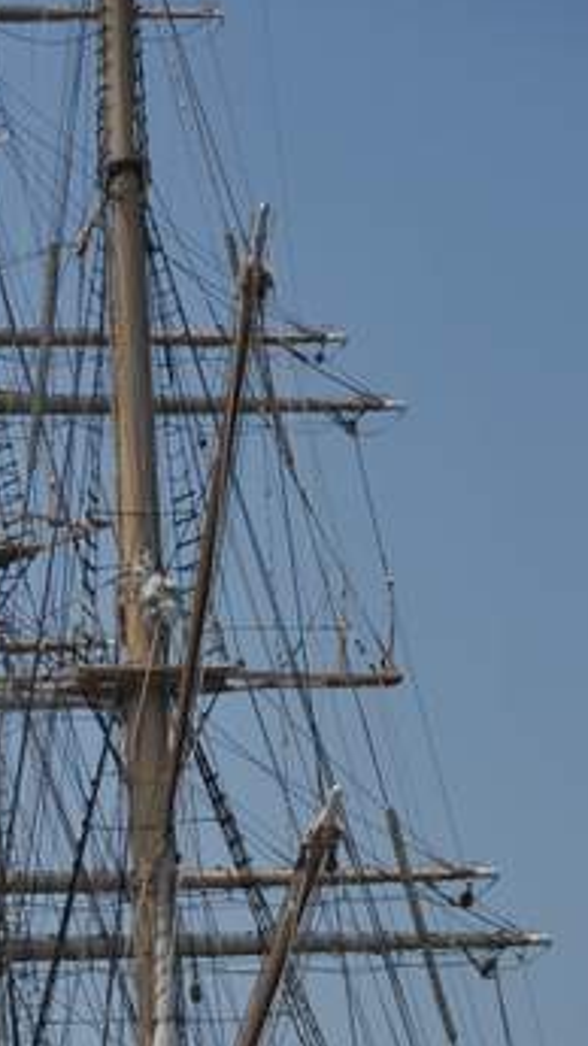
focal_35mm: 170
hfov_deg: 7.1
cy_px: 1149
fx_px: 4713
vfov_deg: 12.4
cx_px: 86
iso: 200
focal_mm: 70
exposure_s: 1/640
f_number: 13
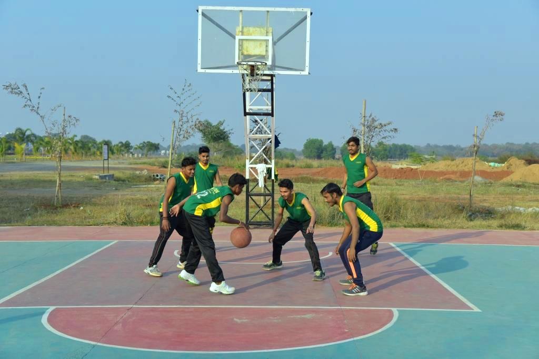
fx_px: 749
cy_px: 180
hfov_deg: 39.6
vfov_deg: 27.0
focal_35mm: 50
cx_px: 270
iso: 400
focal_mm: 50
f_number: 6.3
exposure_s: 1/1000
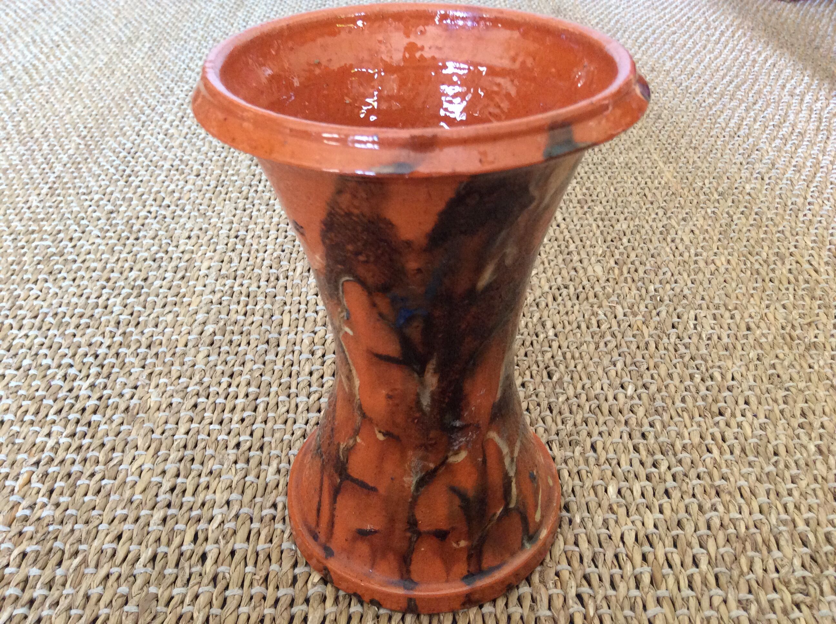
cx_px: 418
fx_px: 772
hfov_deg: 56.9
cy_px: 312
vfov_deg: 44.1
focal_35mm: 32
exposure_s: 1/25
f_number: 2.4
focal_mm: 3.3
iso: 160
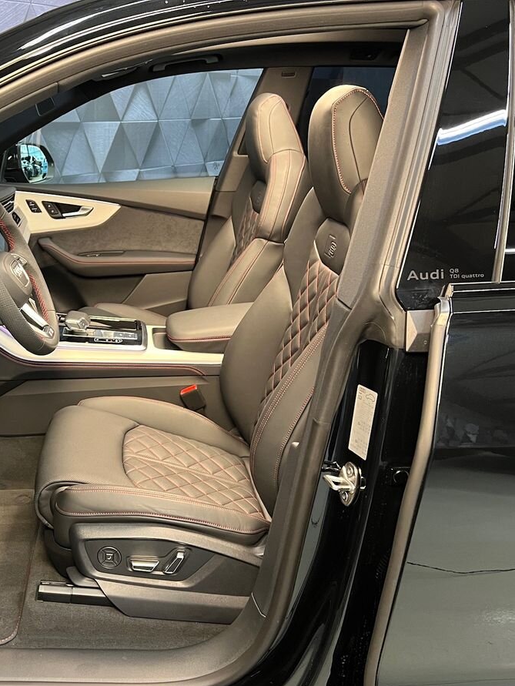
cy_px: 346
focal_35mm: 35
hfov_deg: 39.2
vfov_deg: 52.6
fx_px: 694
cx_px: 103
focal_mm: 5.7
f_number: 1.5
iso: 500
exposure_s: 1/48
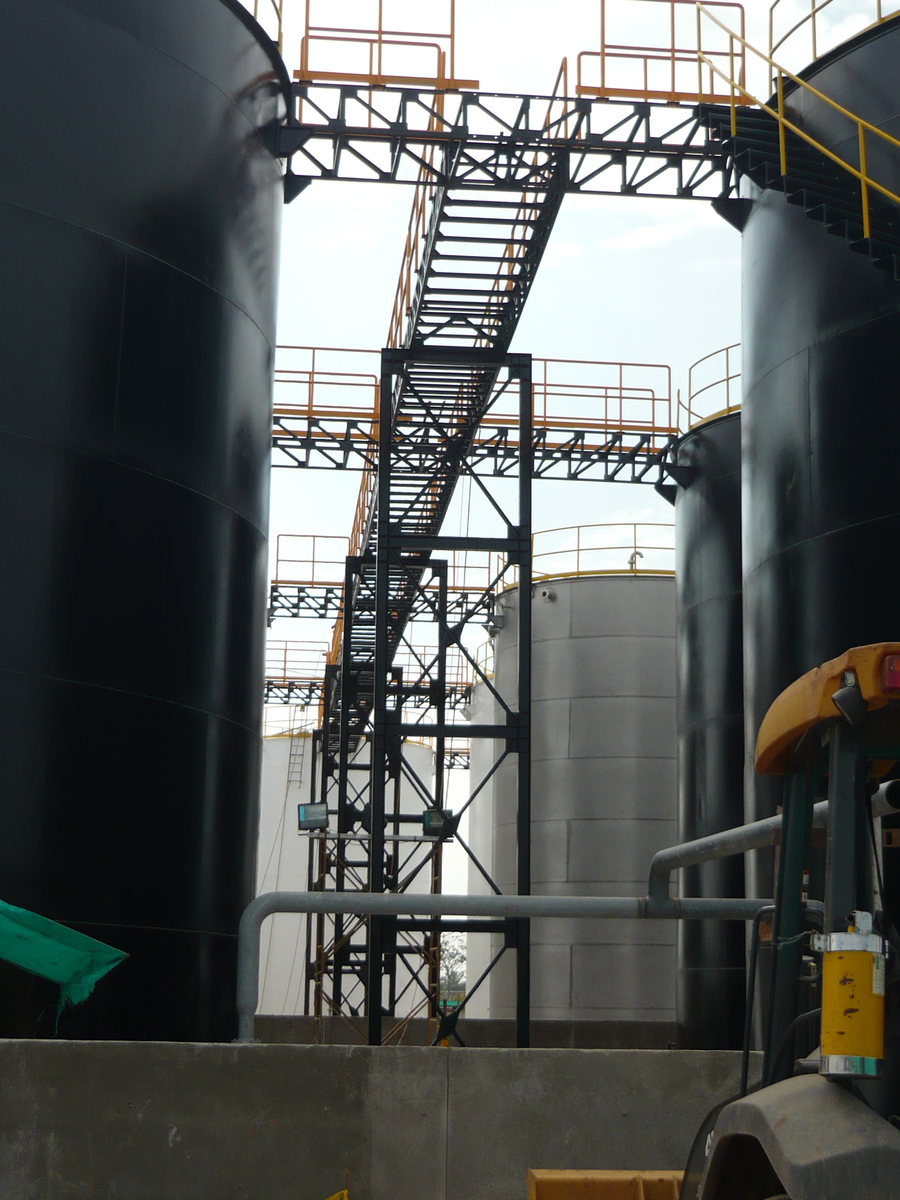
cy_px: 600
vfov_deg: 34.3
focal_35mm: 56
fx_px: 1941
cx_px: 450
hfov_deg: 26.1
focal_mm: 7.2
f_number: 9
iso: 100
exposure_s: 1/200
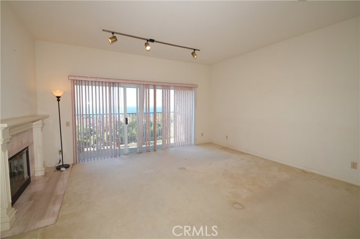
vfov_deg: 77.1
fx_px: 150
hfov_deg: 100.5
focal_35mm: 15
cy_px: 120
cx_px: 180
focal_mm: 10
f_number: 5.6
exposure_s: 1/125
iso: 200
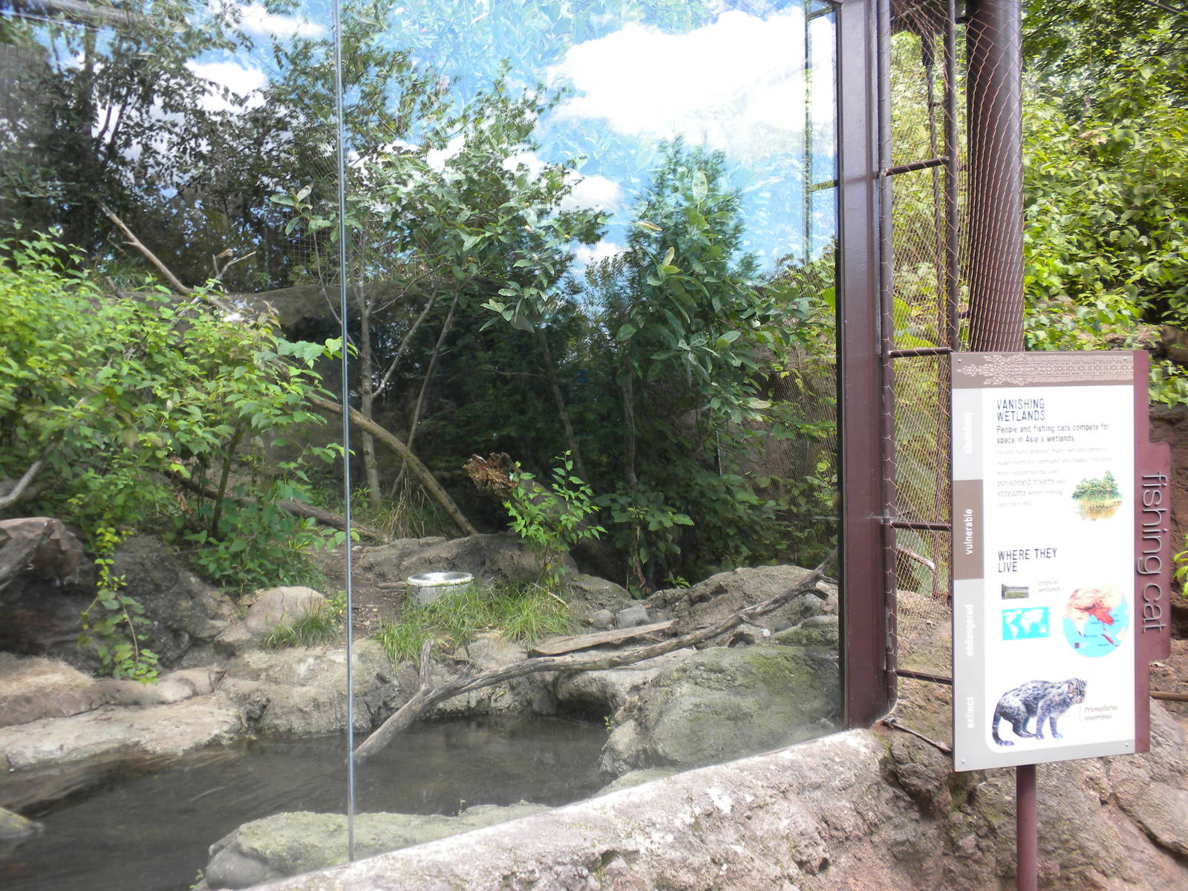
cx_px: 594
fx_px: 1270
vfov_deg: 38.7
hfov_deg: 50.1
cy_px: 446
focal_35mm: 37
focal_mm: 6.6
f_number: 3.5
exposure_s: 1/60.7
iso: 64
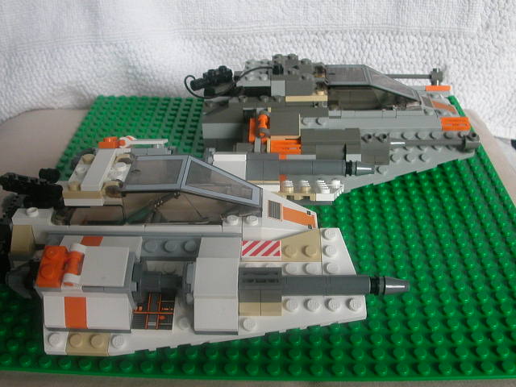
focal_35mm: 43
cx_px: 258
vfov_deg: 33.6
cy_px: 194
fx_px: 641
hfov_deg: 43.9
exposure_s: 1/26.4
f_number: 2.9
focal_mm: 6.6
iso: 218
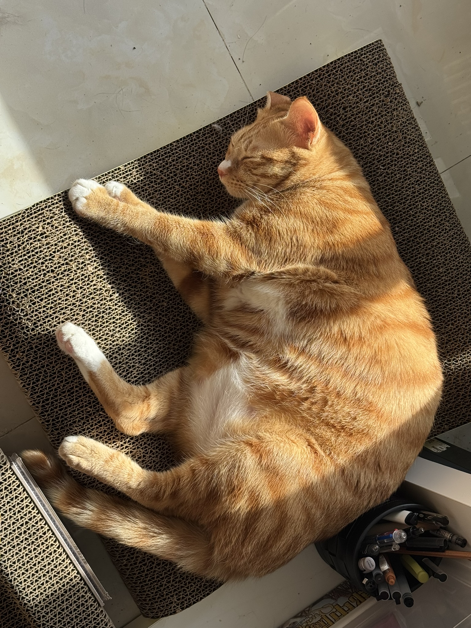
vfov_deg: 39.7
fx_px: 871
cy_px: 314
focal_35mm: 48
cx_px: 236
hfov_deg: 30.3
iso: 64
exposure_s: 1/876
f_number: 1.78
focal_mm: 6.76
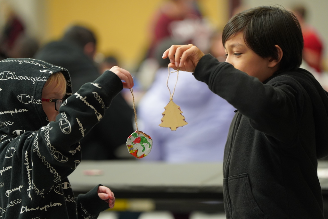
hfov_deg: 12.9
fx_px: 1449
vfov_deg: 8.6
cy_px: 110
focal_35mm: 159
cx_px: 164
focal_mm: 159
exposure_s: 1/160
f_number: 2.8
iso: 2500
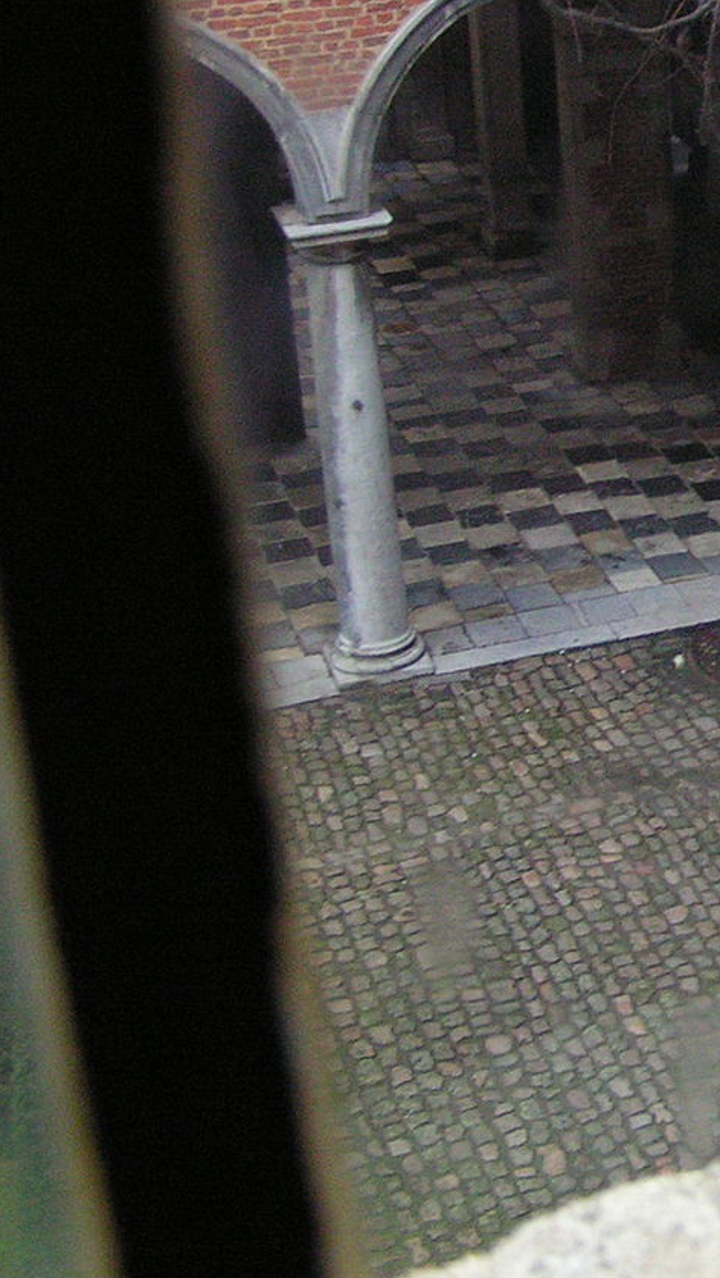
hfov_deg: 14.2
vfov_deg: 26.6
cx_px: 1115
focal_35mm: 79
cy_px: 377
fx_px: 2679
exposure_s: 1/25
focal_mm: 6.3
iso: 200
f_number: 2.8
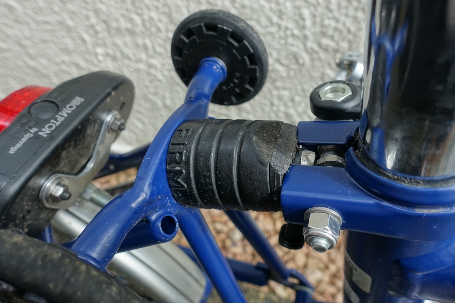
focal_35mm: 24
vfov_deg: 53.1
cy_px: 152
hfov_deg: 73.7
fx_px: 303
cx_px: 228
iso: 125
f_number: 4
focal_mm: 8.8
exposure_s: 1/125
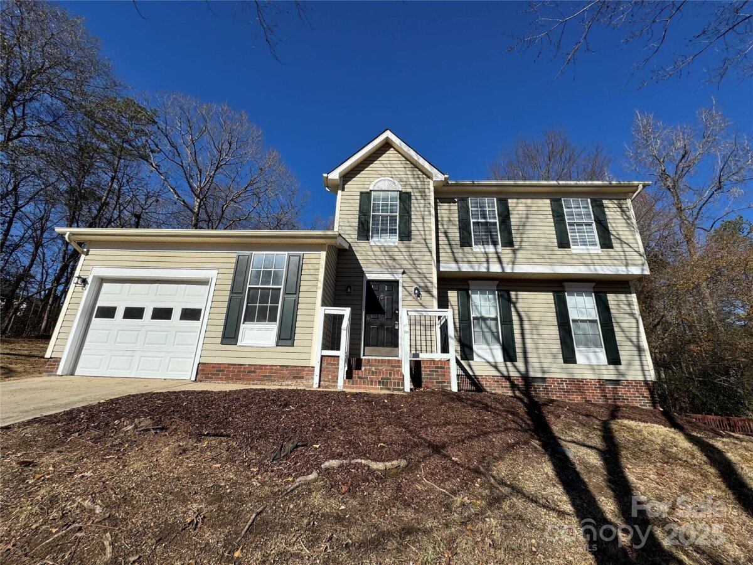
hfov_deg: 102.1
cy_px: 282
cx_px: 376
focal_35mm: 14
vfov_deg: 85.7
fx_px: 305
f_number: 2.2
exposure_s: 1/3546
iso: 50
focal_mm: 2.22
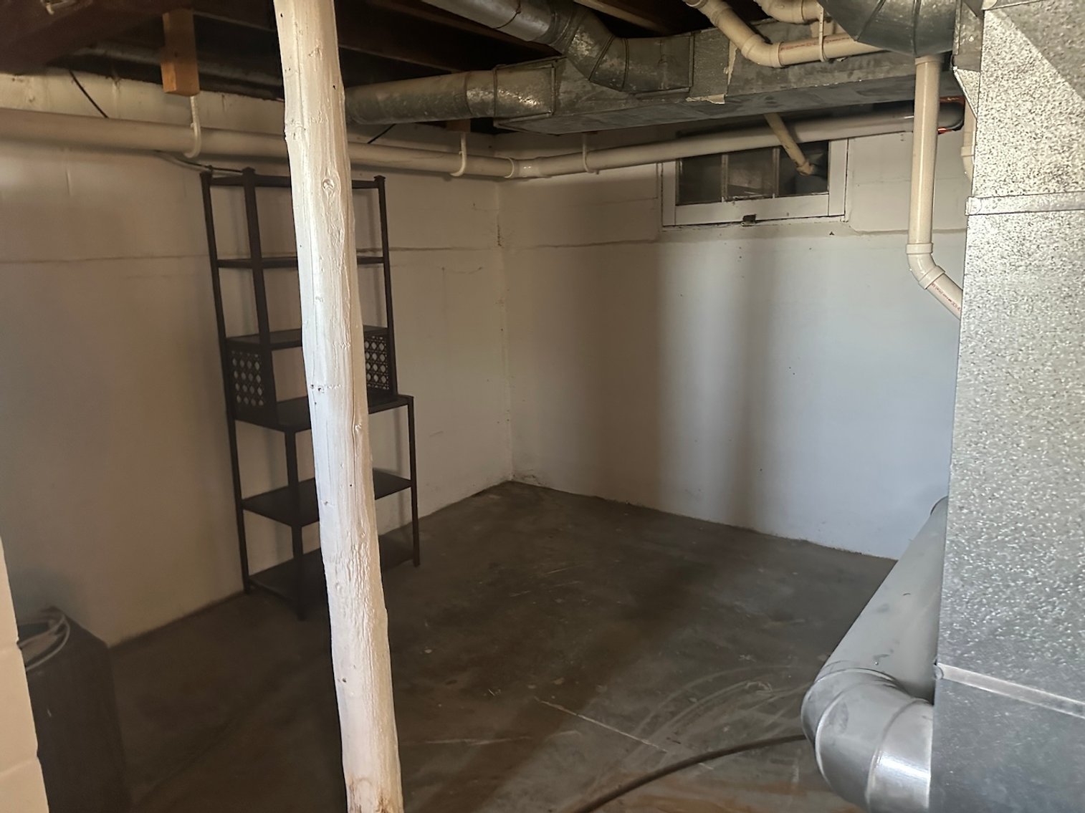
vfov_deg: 56.8
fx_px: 752
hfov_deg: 71.6
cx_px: 542
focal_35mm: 24
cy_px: 406
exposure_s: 1/40
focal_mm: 6.86
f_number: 1.78
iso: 800
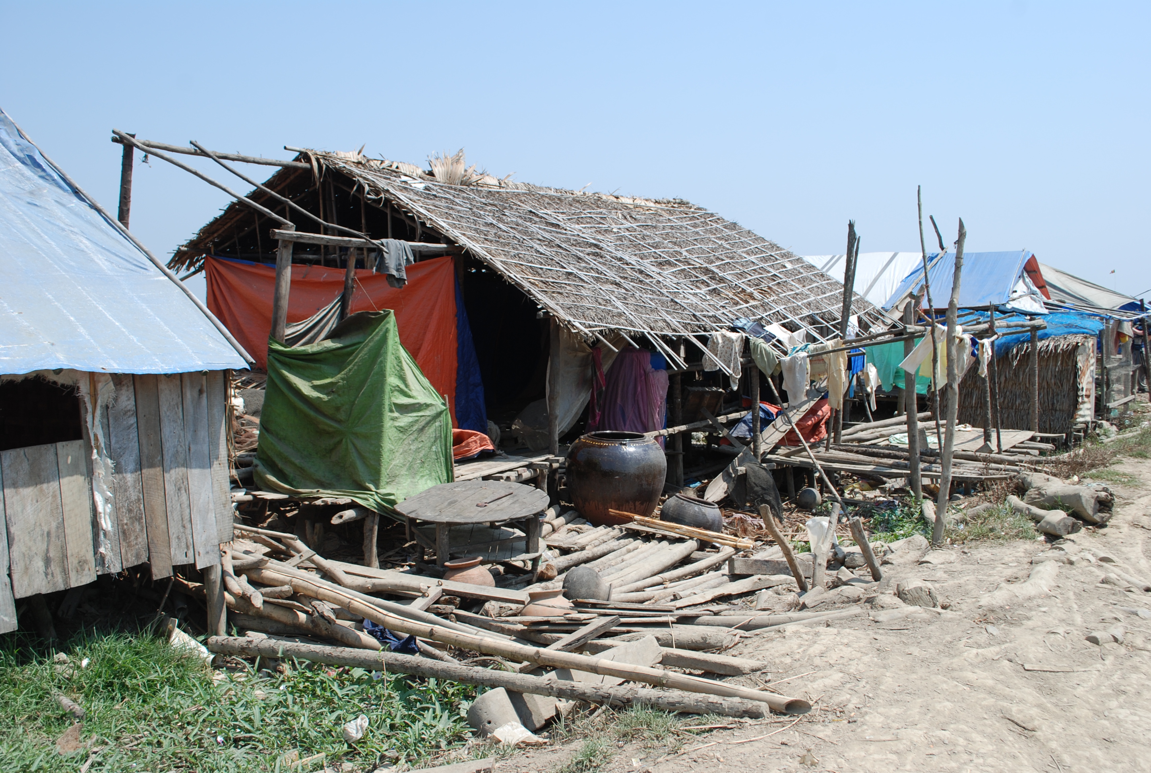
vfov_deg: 40.1
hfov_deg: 57.1
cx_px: 576
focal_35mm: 33
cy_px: 386
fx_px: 1057
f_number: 7.1
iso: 100
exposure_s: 1/200
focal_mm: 22
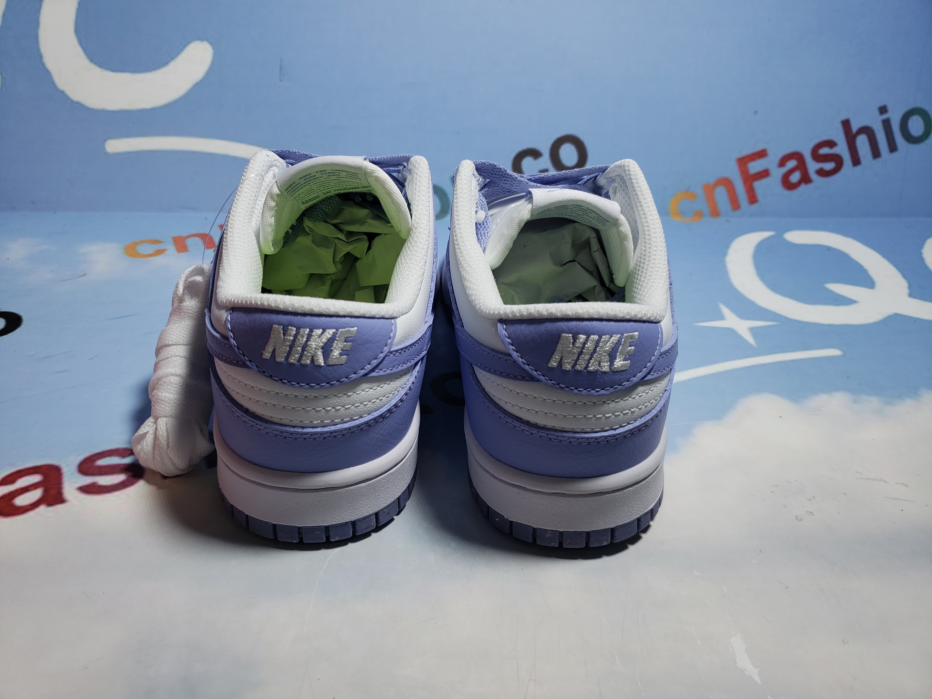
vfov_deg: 53.1
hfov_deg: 67.3
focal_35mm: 26
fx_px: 700
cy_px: 350
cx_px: 466
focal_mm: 4.3
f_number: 1.5
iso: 50
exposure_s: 1/542
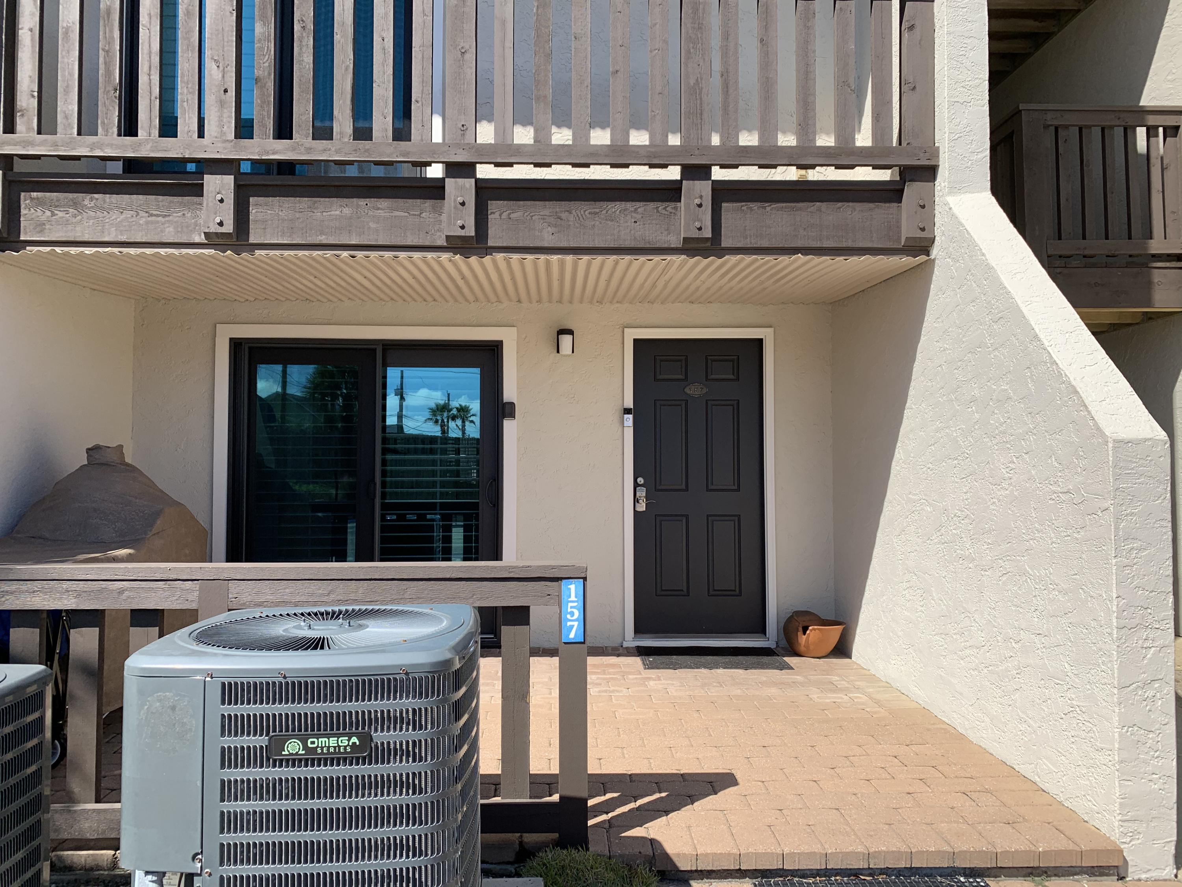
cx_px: 591
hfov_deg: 67.3
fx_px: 888
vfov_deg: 53.1
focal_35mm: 26
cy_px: 444
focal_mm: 4.25
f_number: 1.8
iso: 25
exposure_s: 1/1916
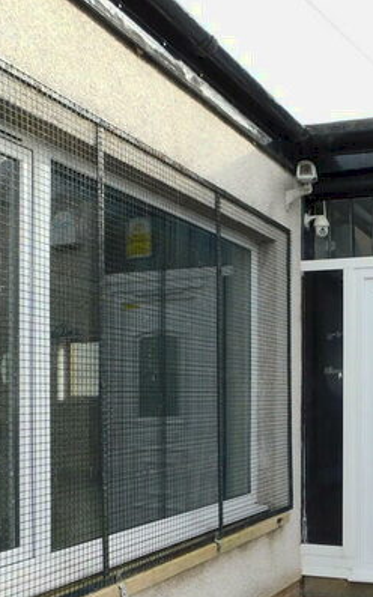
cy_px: 393
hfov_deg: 28.2
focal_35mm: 43
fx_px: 700
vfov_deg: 45.6
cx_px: 364
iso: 125
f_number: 3
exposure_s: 1/400
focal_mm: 4
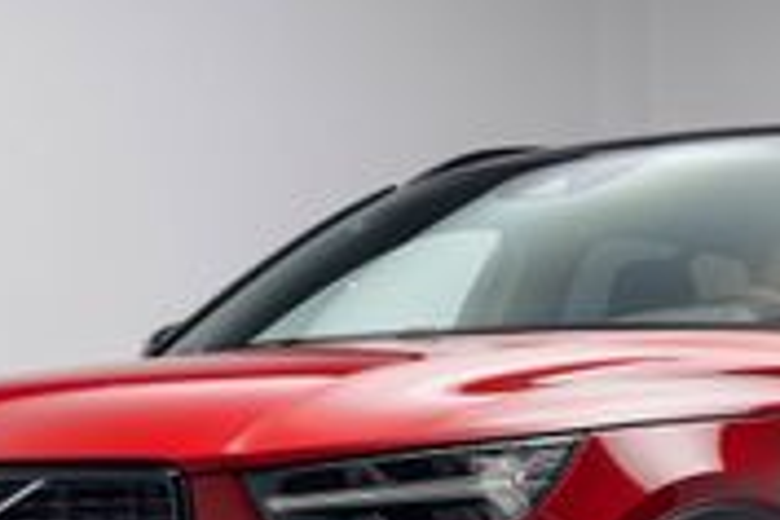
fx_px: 3055
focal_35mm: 141
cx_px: 617
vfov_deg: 9.7
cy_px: 535
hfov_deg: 14.5
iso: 100
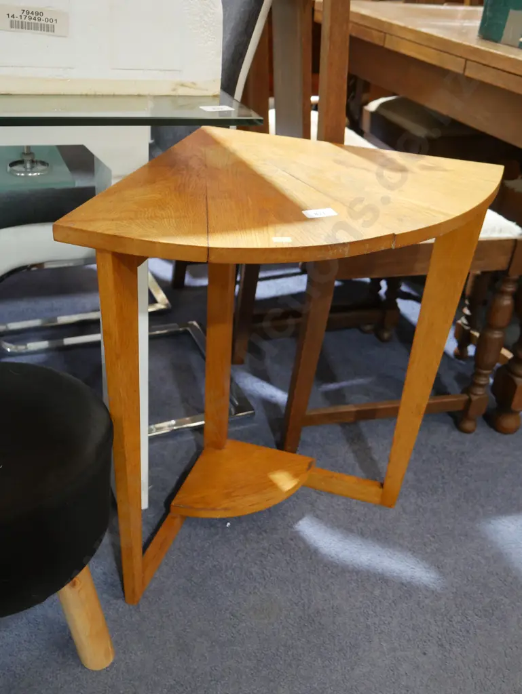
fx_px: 683
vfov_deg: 53.9
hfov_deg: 41.8
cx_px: 261
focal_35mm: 34
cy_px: 347
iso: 1600
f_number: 4
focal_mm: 17
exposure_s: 1/60
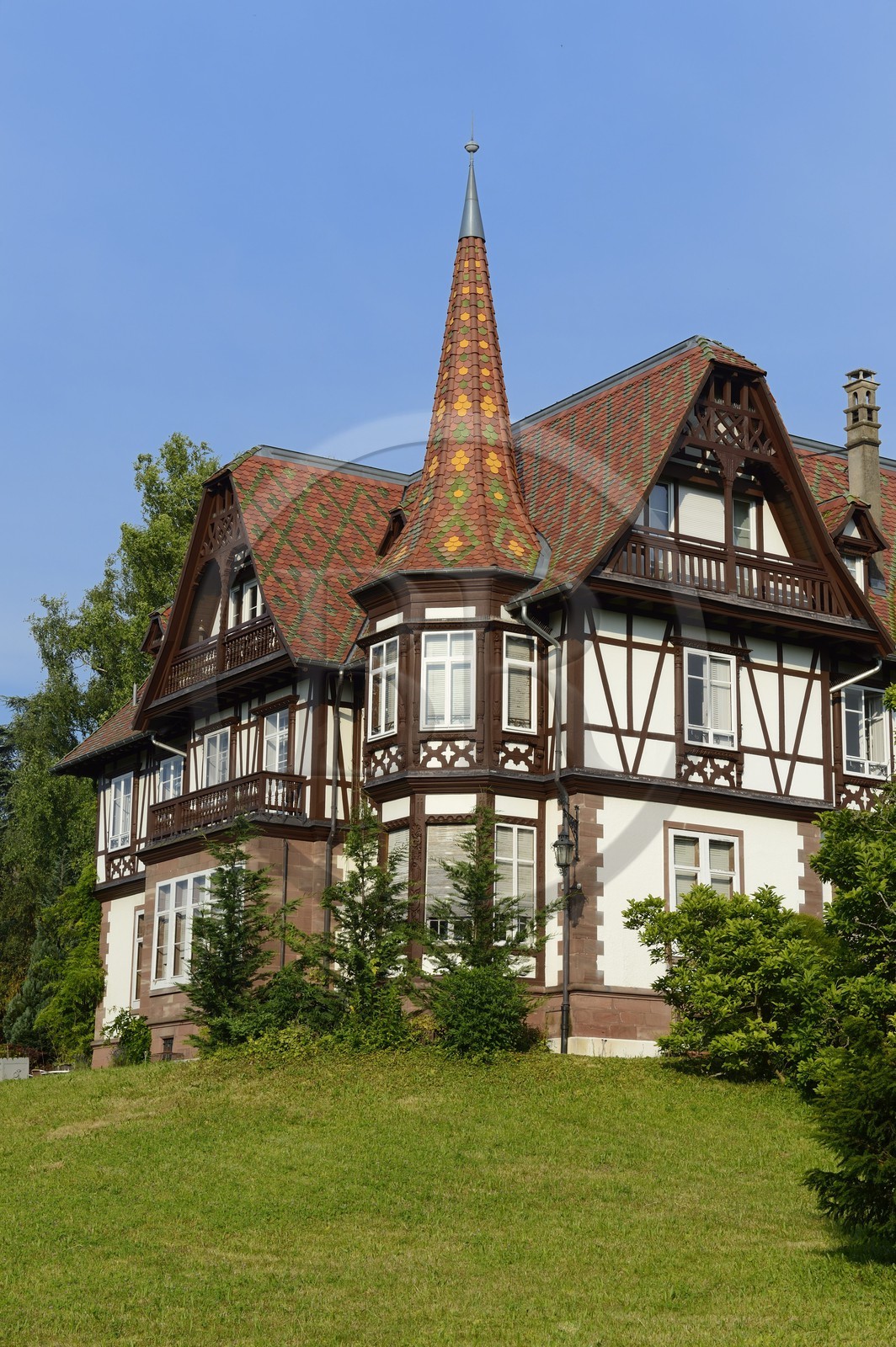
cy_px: 674
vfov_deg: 34.5
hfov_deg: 23.3
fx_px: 2169
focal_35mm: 58
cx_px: 448
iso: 200
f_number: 11
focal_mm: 58
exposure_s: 1/320
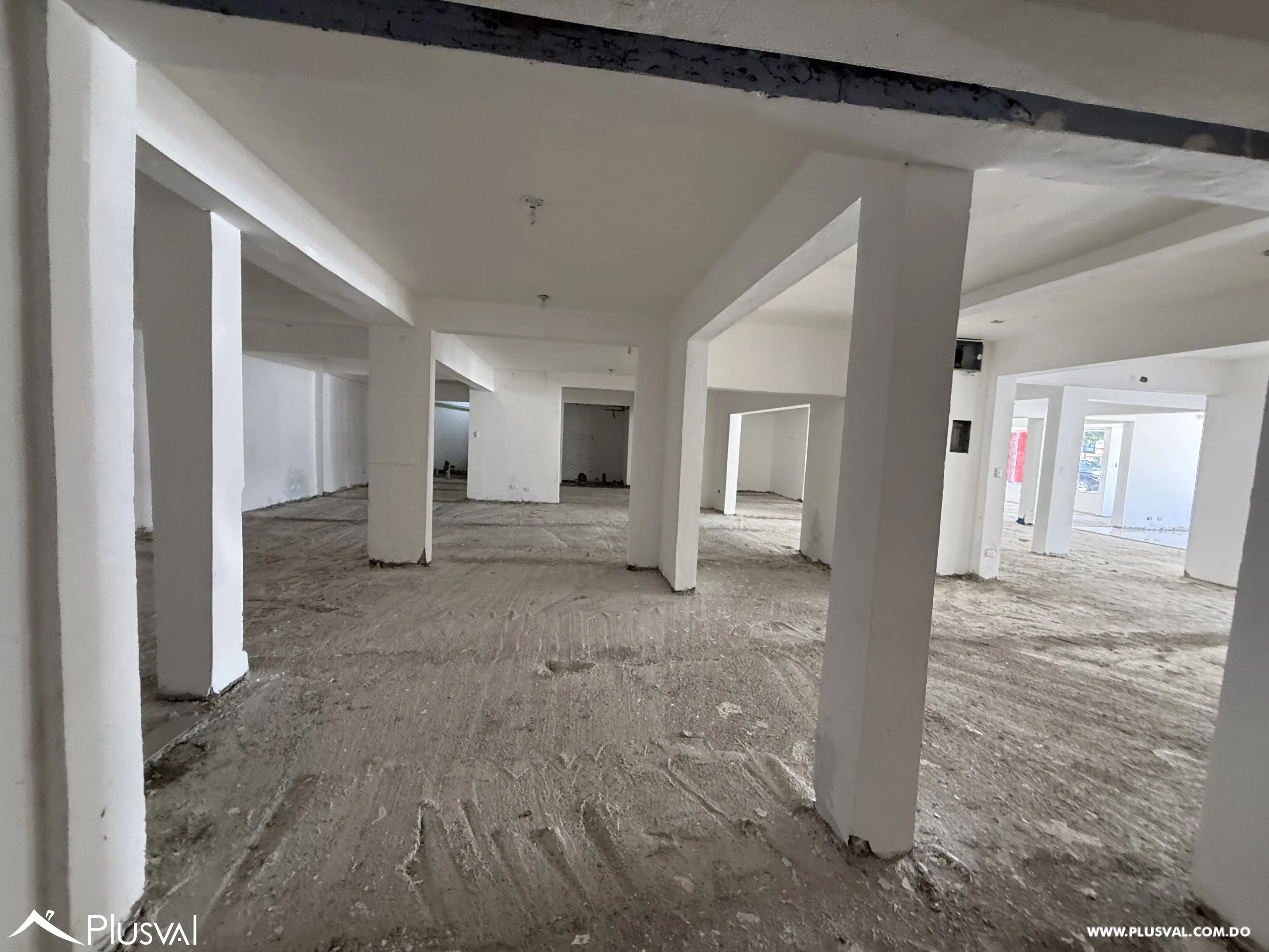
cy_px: 476
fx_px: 513
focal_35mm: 14
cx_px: 634
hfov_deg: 102.1
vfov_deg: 85.7
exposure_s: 1/60
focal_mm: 2.22
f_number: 2.2
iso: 250
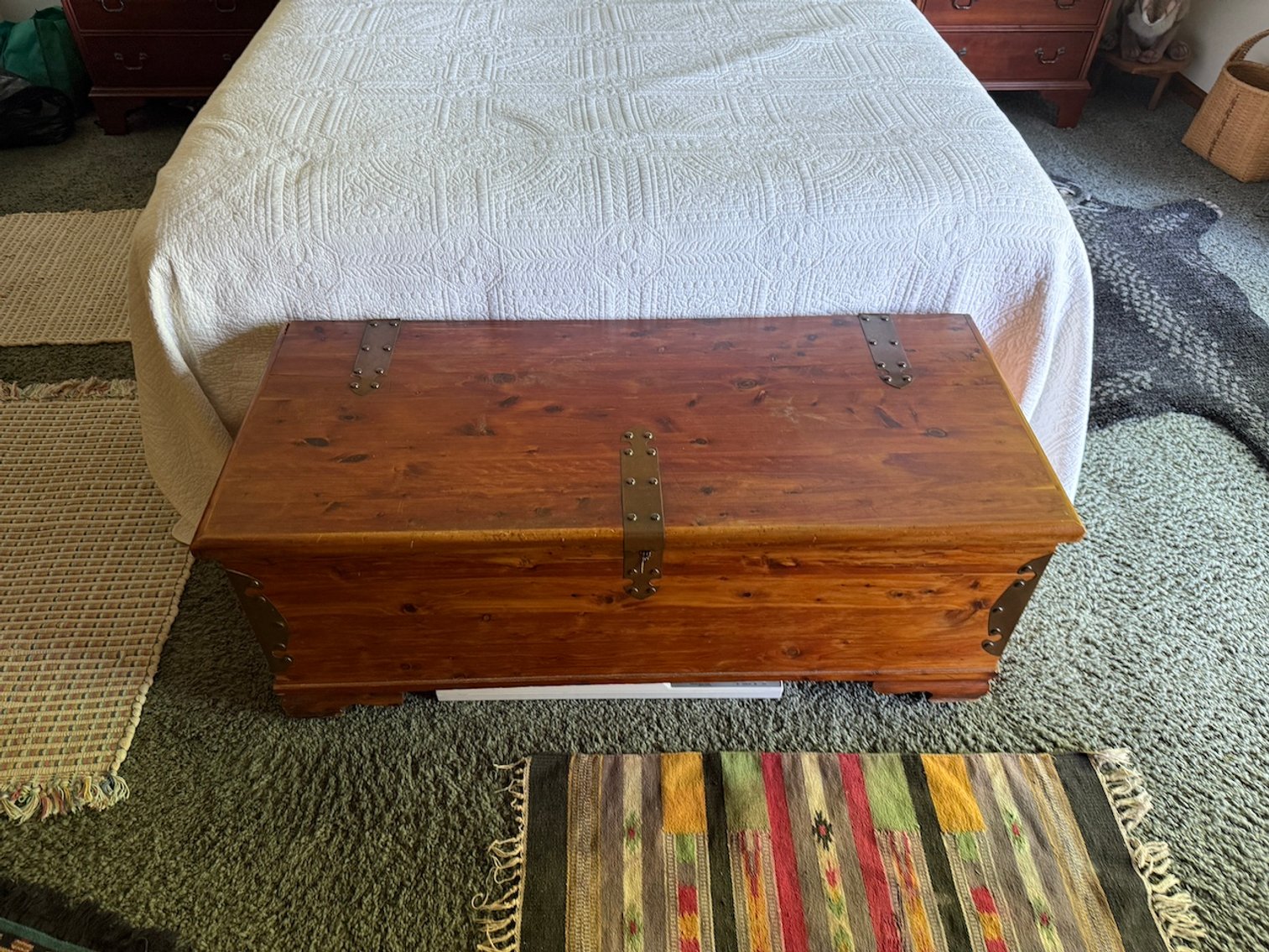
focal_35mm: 24
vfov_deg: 56.8
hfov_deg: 71.6
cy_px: 476
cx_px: 634
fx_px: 880
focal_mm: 6.76
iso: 250
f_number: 1.78
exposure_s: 1/60
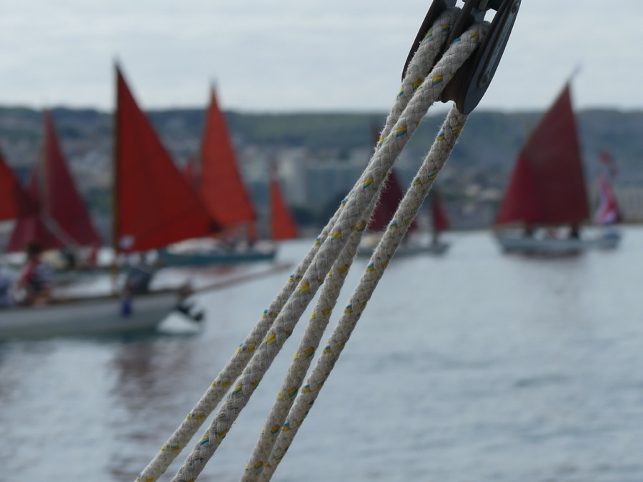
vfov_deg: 9.6
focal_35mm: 155
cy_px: 241
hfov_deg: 12.7
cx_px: 322
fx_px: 2879
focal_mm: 27.8
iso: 100
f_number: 4
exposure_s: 1/1600
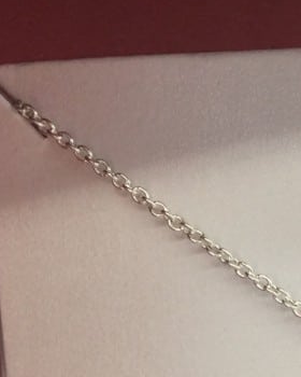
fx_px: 1080
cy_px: 474
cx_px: 421
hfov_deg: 15.0
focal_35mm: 97
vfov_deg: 18.5
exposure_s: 1/30
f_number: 2.2
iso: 50
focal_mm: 4.15
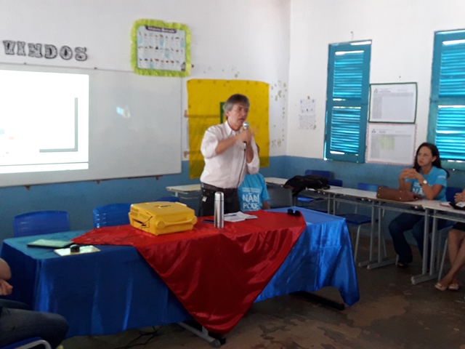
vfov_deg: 49.7
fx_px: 376
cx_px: 232
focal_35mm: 28
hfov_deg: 63.4
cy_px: 174
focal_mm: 3.7
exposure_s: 1/24
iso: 160
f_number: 1.9
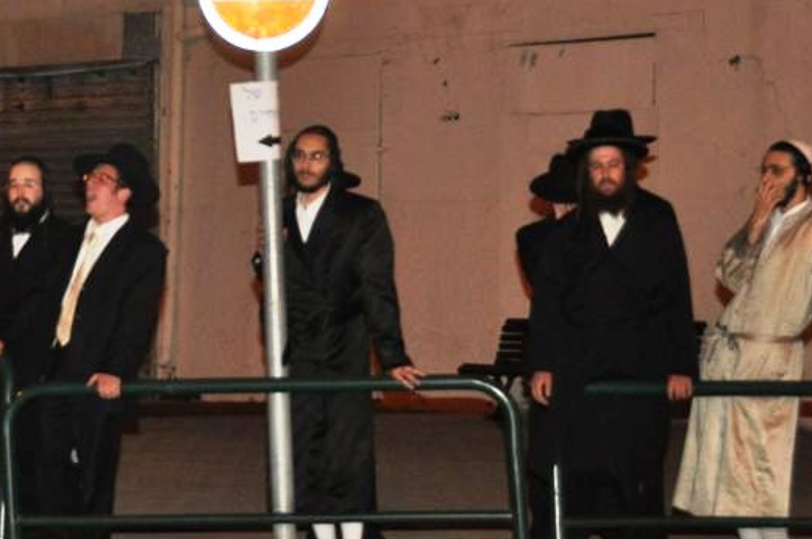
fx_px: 3063
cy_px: 144
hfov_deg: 15.0
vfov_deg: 10.0
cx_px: 209
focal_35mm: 136
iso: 800
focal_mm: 46
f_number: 4.5
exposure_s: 1/60
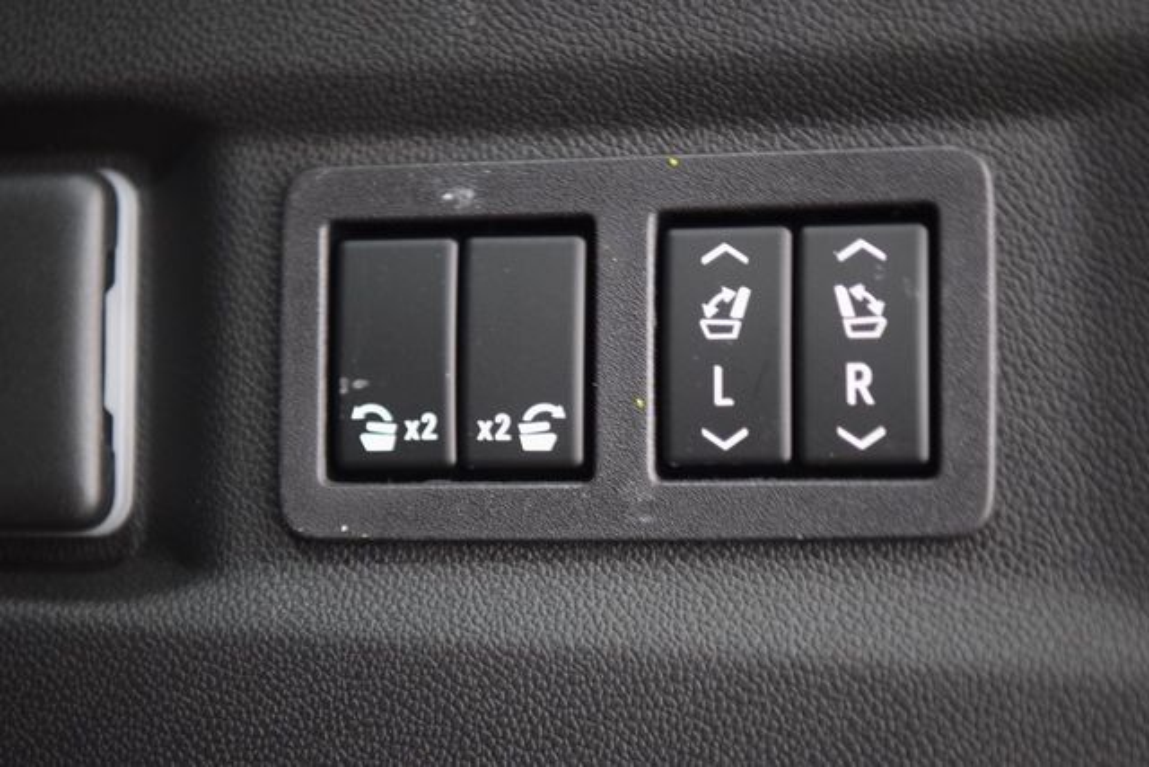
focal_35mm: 105
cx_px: 574
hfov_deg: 19.5
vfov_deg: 13.0
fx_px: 3352
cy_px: 384
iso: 1600
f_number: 2.8
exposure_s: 1/5
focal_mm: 70
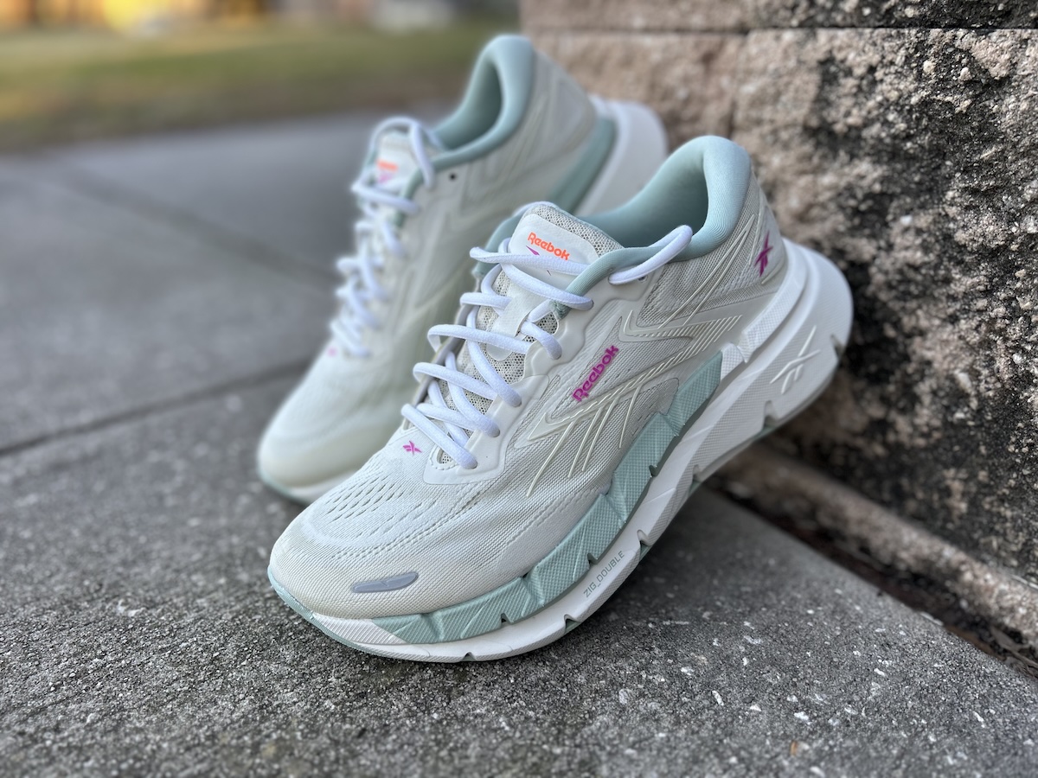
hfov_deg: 67.3
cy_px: 389
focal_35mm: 26
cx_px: 519
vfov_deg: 53.1
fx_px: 780
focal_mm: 5.7
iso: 40
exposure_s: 1/121
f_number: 1.5
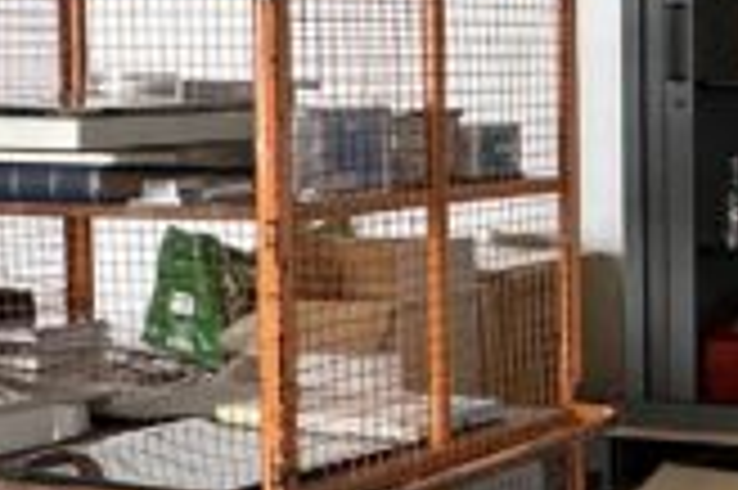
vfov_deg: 15.0
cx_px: 1220
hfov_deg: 18.7
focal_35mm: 91
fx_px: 1864
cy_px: 153
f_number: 2.2
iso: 125
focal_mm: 2.22
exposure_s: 1/99
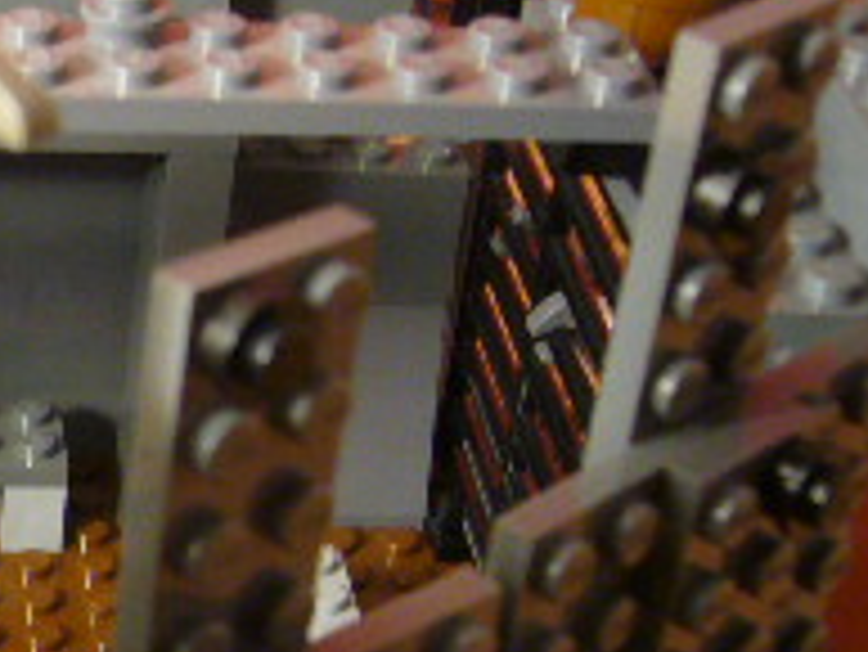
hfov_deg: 15.5
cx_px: -459
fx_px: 2911
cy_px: 544
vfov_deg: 12.7
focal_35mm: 116
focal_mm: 5.8
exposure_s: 1/13
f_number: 2.8
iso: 200
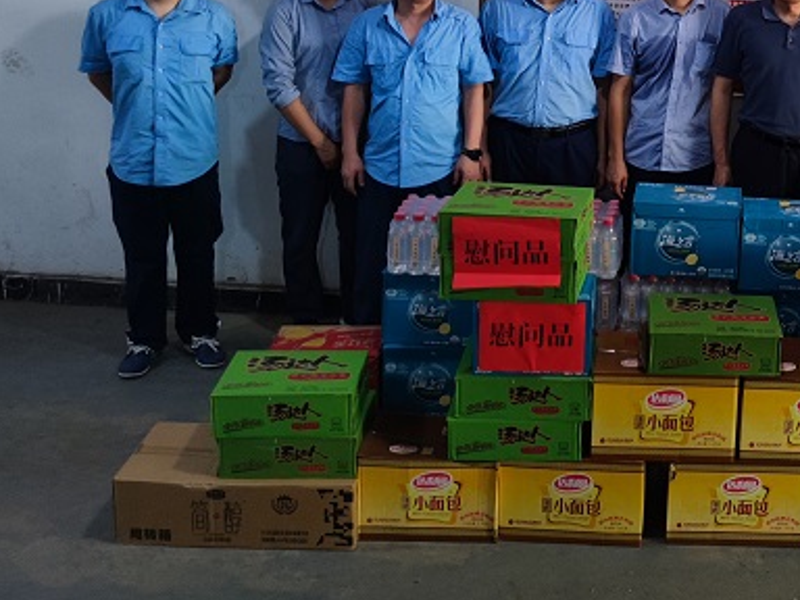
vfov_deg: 27.5
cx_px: 756
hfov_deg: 35.4
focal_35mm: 50
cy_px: 8
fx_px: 1156
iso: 309
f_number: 1.69
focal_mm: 6.72
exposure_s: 1/100
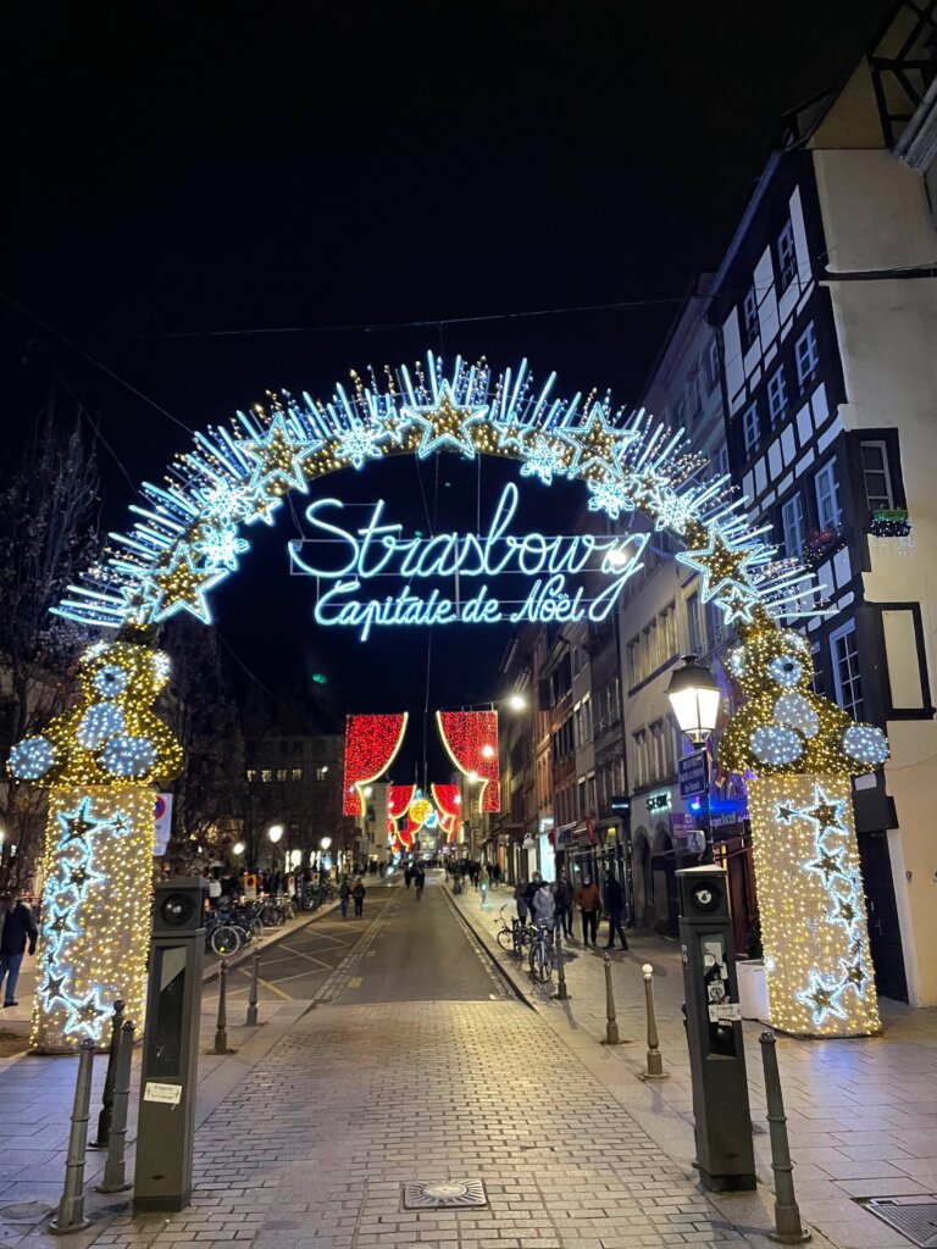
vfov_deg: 67.3
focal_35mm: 26
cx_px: 468
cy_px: 624
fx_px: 938
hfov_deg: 53.1
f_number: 1.6
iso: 320
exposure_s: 1/50
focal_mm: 4.2
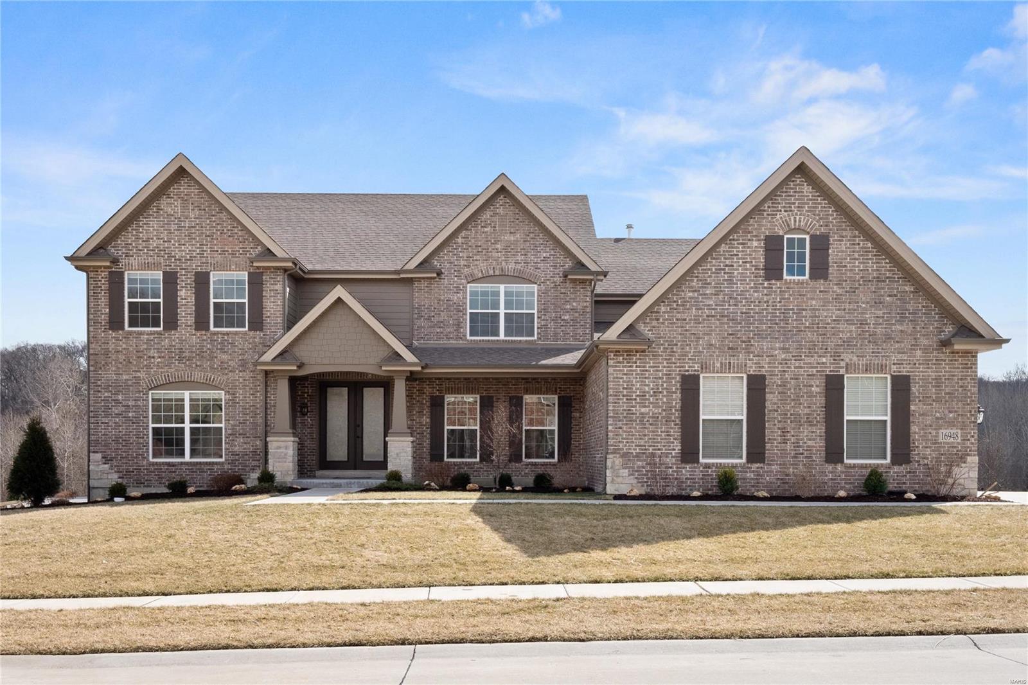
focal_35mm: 36
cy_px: 342
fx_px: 1028
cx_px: 514
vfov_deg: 36.9
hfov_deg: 53.1
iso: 400
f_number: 10
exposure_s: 1/200
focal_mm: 18
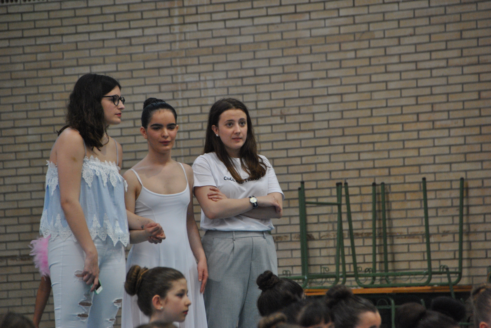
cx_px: 246
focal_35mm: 300
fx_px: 4097
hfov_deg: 6.9
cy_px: 164
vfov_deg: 4.6
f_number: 6.3
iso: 800
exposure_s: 1/80
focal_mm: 200
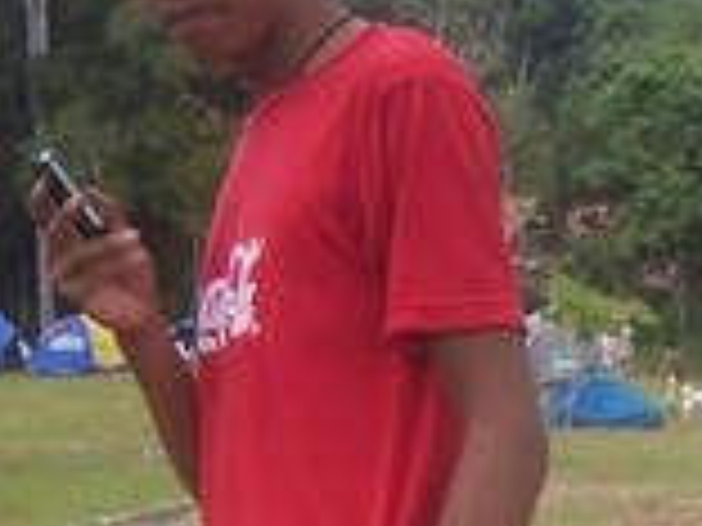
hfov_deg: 13.2
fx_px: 3001
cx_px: 716
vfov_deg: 10.0
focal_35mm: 148
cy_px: 382
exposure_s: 1/125
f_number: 2.8
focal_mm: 6.2
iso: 80
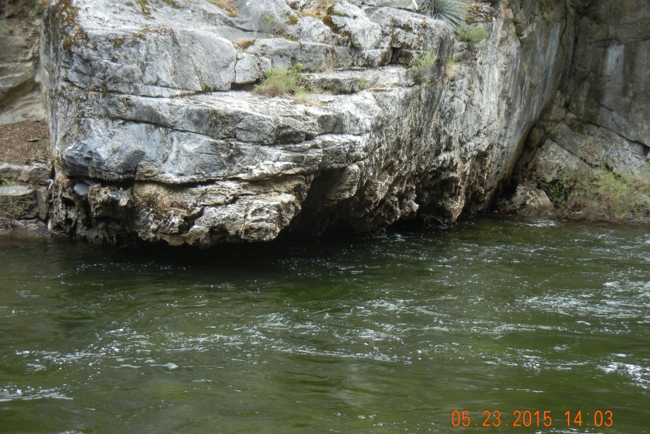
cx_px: 325
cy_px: 223
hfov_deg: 32.4
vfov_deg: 21.9
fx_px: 1120
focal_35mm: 62
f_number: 4
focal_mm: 10.6
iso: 160
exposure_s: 1/143
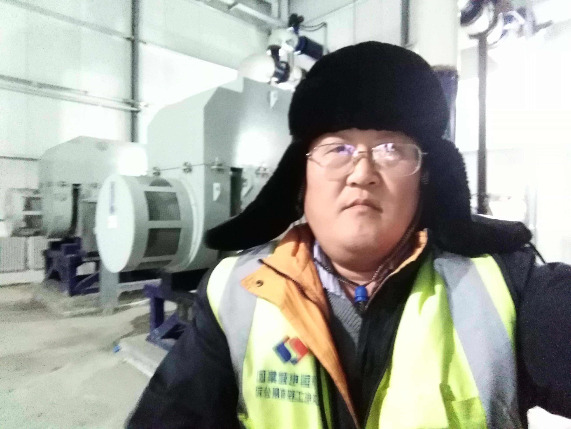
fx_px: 379
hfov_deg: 73.9
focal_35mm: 23
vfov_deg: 58.9
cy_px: 214
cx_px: 286
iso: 1864
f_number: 2
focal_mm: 2.42
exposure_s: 1/10
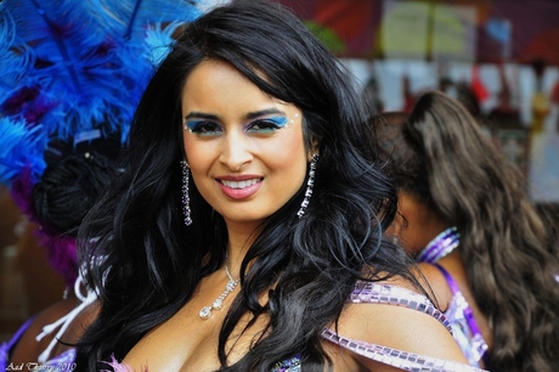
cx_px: 280
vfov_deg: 10.7
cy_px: 186
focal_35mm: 128
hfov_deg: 16.1
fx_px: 1978
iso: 560
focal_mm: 85
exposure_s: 1/125
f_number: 5.6
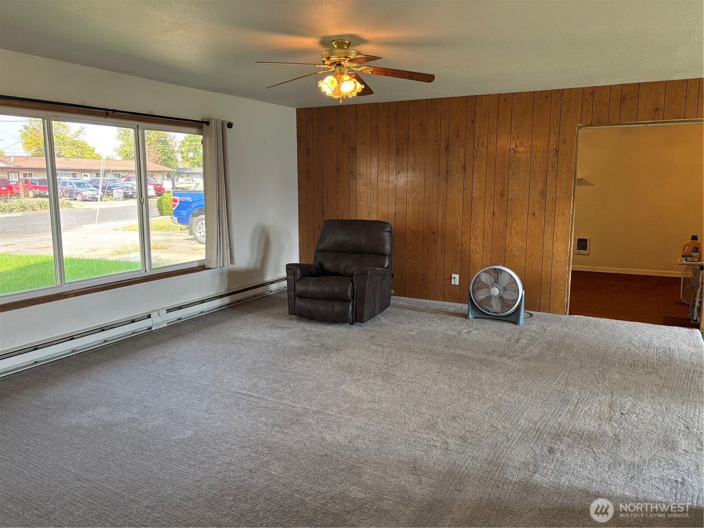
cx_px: 352
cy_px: 264
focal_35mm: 26
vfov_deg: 53.1
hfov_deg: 67.3
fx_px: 529
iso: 200
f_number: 1.6
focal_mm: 5.96
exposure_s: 1/60
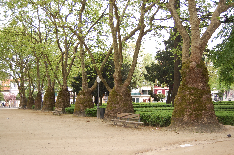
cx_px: 117
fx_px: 273
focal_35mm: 42
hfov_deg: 46.5
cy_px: 78
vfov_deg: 31.8
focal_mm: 28
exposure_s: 1/160
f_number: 4.2
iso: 400
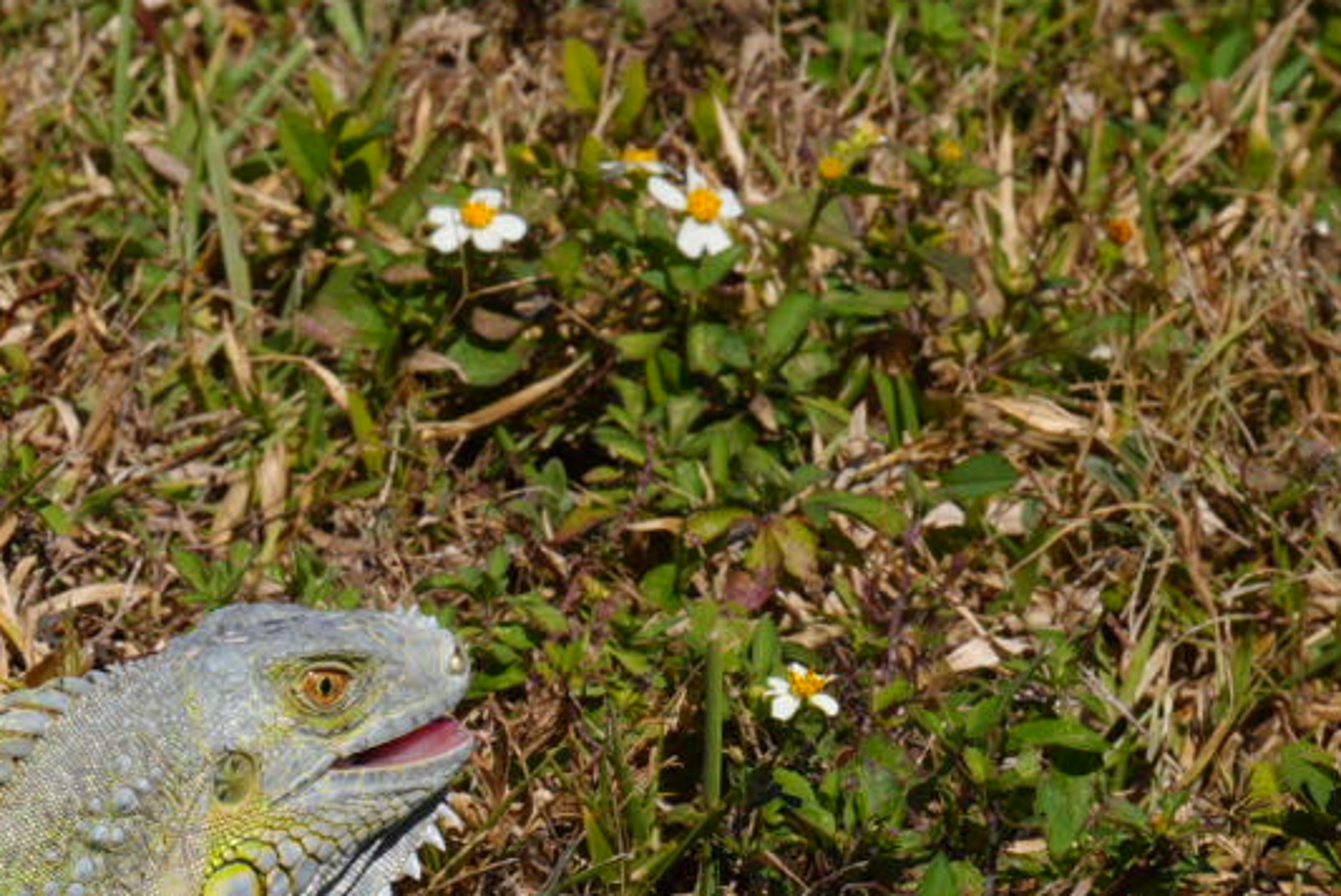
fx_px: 15243
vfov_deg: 3.4
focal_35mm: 409
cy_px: 944
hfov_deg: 5.0
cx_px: -58
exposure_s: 1/250
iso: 100
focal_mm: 90
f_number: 11
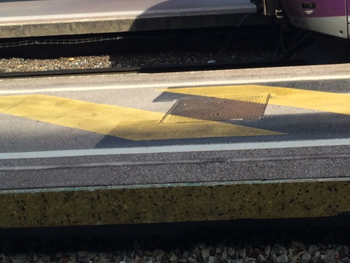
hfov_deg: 29.9
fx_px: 627
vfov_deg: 23.1
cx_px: 316
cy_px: 30
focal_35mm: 62
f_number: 2.2
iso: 32
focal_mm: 4.15
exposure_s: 1/912
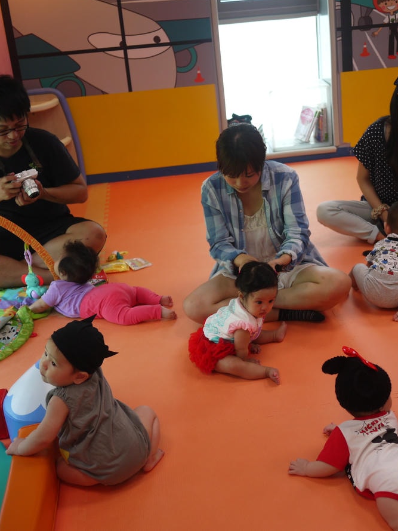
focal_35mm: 54
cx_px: 268
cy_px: 263
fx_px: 828
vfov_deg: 35.5
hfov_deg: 26.9
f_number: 1.7
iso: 160
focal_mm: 20
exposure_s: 1/200
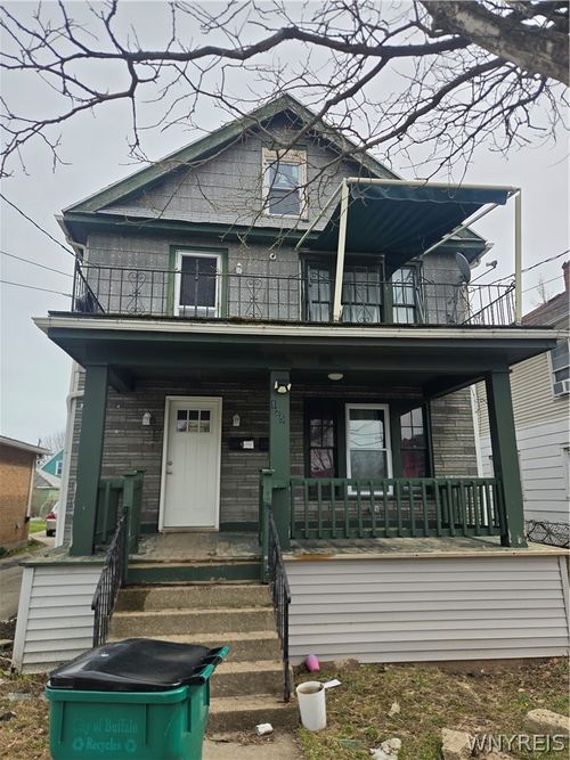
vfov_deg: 73.9
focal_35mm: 23
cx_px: 285
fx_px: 505
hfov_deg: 58.9
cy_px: 380
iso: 25
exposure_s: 1/1376
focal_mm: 5.4
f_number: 1.8
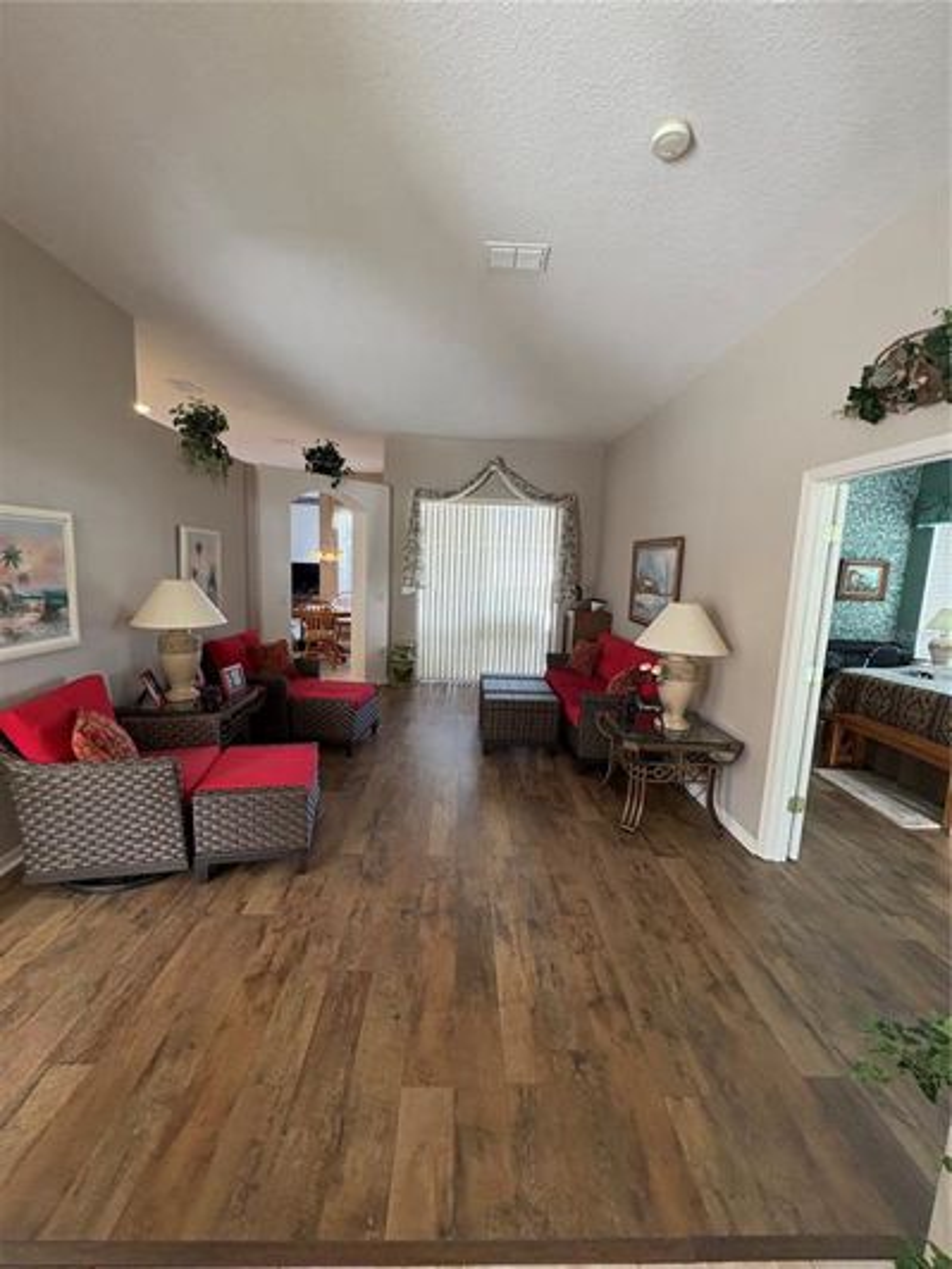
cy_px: 634
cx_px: 476
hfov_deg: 85.7
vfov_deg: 102.1
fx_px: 513
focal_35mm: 14
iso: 200
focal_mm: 2.22
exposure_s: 1/70
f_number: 2.2
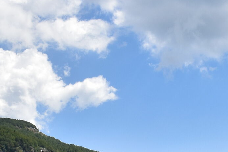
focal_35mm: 114
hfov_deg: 17.7
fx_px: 722
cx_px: 205
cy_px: 195
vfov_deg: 11.7
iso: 280
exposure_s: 1/500
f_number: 11
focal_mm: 22
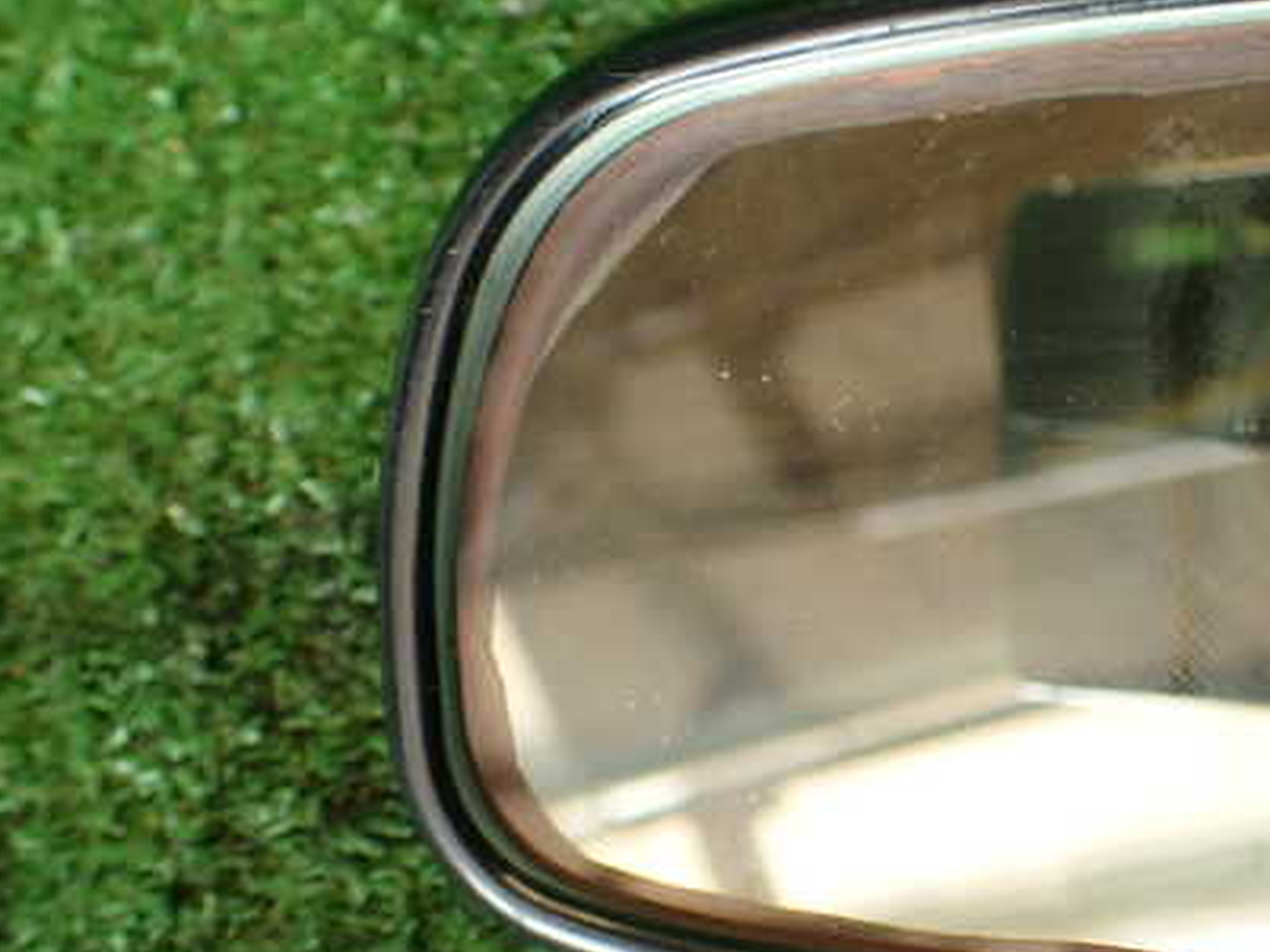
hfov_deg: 39.3
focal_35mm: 48
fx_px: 1761
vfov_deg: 30.2
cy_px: 409
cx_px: 826
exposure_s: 1/50
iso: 200
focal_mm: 5.79
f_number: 2.4
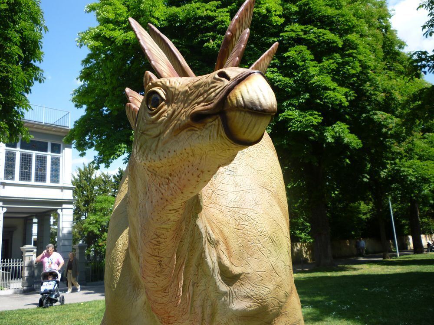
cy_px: 162
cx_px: 217
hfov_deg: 61.7
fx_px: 364
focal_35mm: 29
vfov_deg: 48.2
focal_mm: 5.2
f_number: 3.3
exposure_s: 1/320
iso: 80
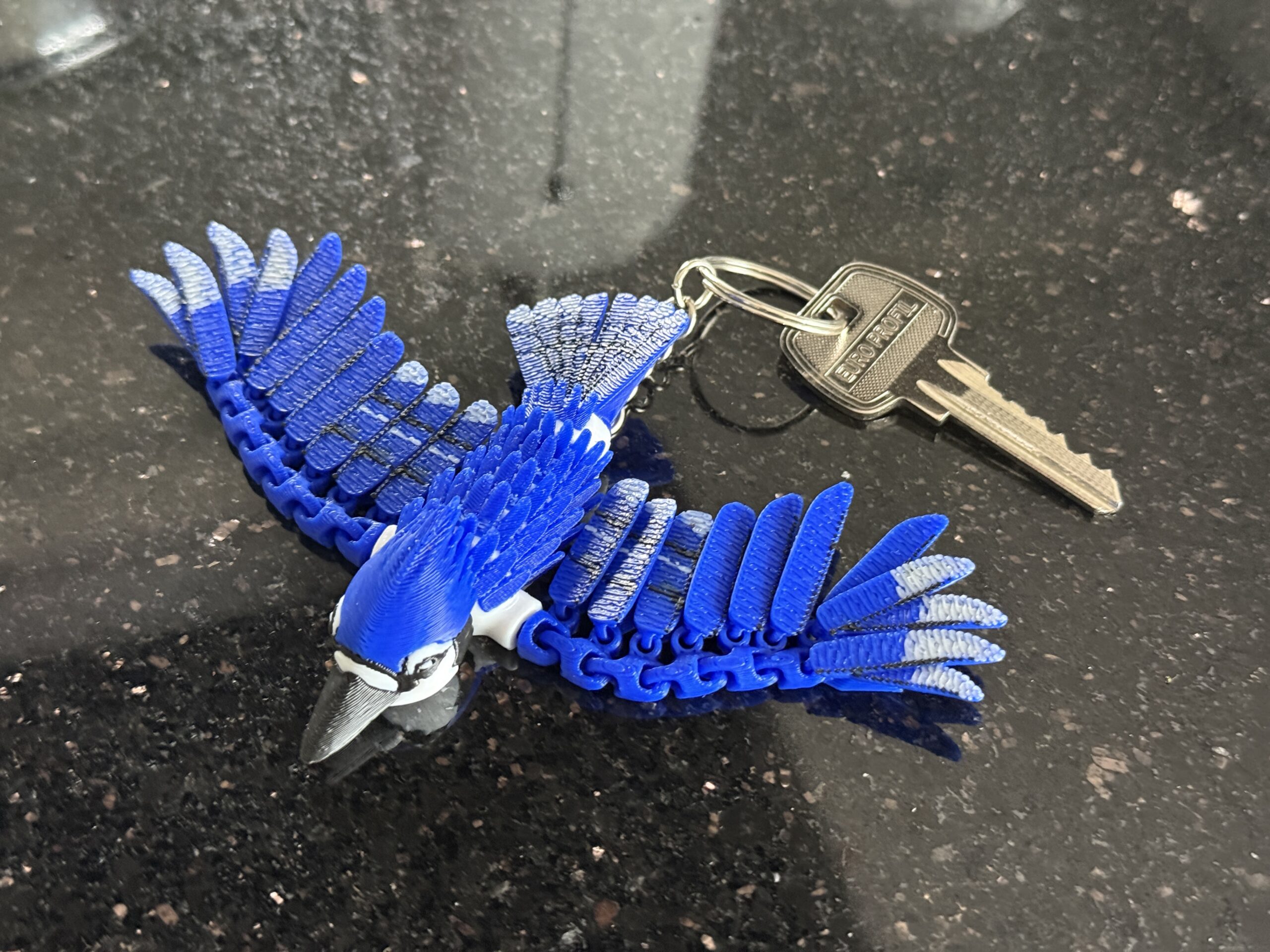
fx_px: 1761
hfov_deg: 39.7
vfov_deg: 30.3
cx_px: 635
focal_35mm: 48
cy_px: 476
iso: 500
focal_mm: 6.76
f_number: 1.78
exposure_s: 1/32
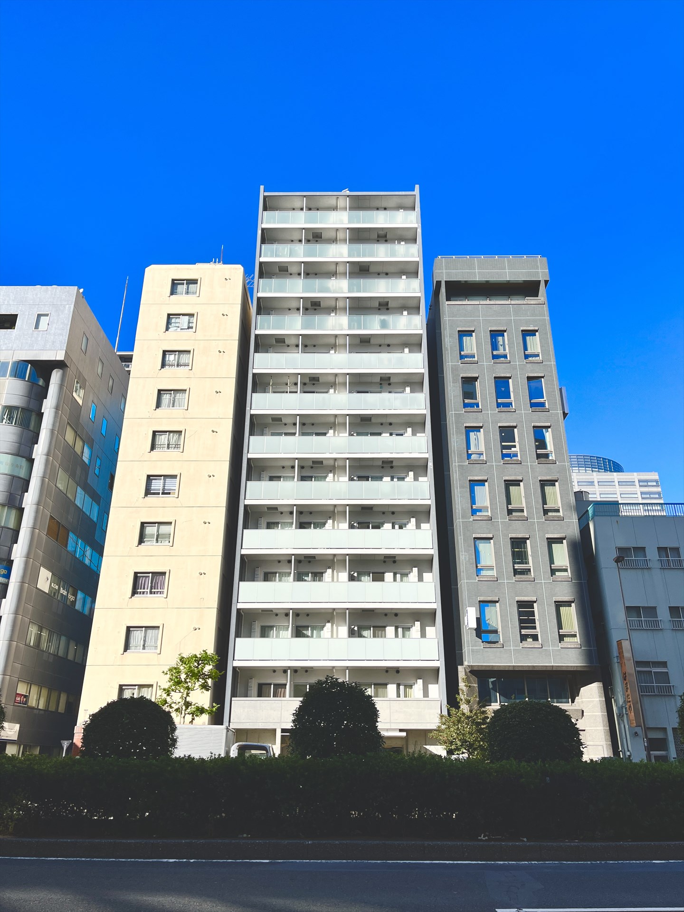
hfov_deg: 53.1
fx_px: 685
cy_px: 456
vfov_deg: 67.3
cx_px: 342
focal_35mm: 26
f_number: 1.6
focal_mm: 5.1
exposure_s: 1/4651
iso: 50
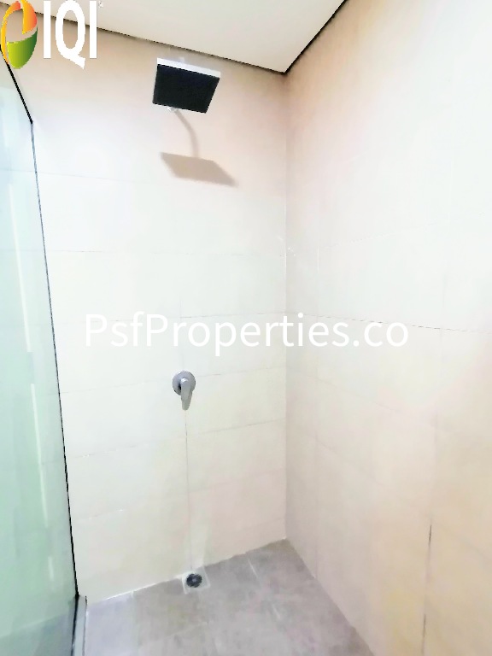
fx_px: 322
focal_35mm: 17
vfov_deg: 91.0
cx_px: 246
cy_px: 328
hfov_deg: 74.7
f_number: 2.4
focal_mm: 1.78
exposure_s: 1/20
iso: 640
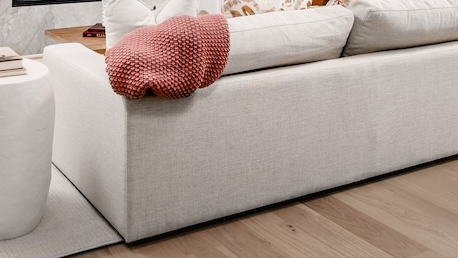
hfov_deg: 40.5
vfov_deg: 22.8
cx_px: 133
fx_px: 607
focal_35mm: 50
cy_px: -12
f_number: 10
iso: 200
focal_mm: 19
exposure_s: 1/200
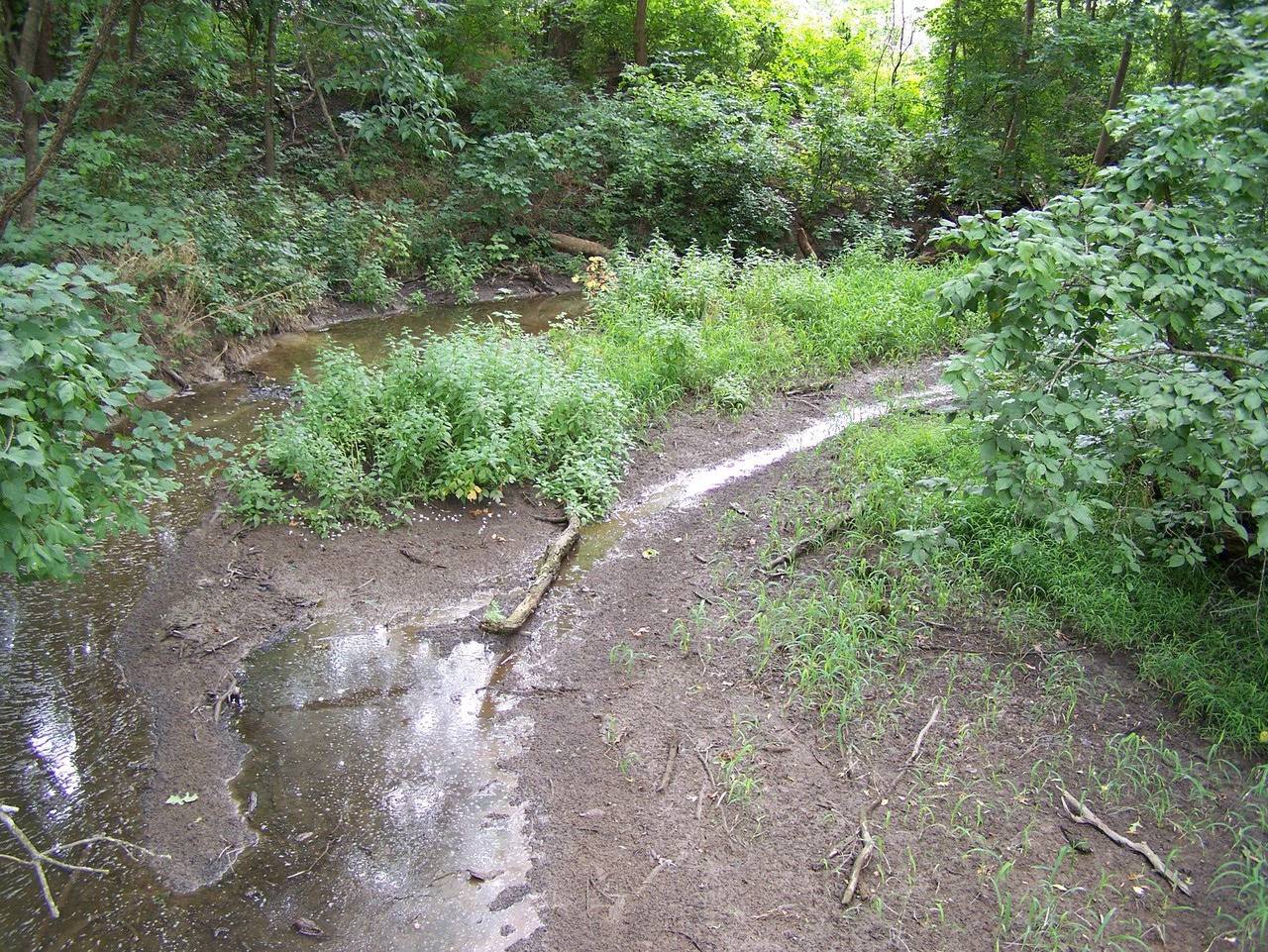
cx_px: 634
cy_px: 476
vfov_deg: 37.7
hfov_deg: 49.0
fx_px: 1392
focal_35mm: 38
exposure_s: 1/30
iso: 100
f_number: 2.8
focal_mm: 6.3
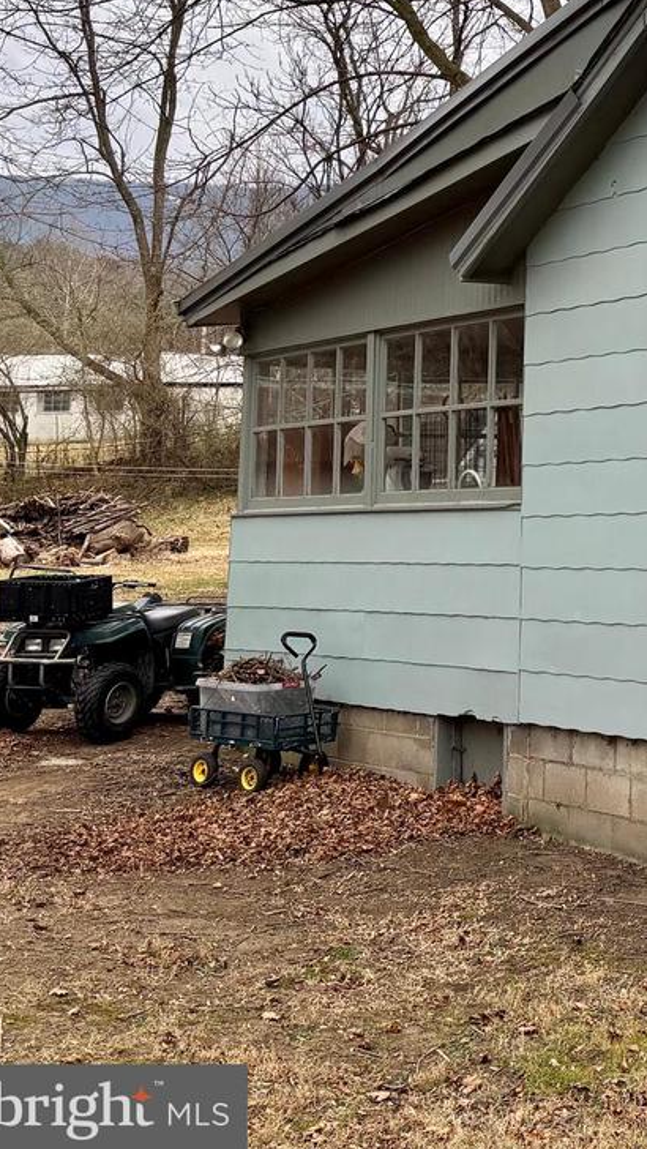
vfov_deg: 36.4
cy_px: 303
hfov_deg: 17.9
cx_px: 1106
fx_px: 1706
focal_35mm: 56
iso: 50
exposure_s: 1/539
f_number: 1.6
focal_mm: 5.96
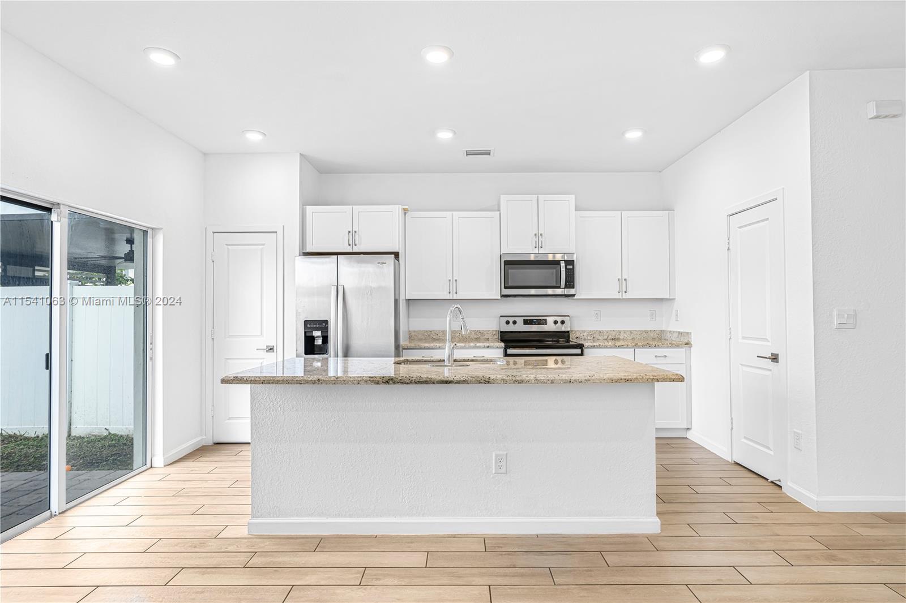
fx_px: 478
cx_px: 453
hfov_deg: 86.9
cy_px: 302
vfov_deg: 64.5
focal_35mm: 19
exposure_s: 1/6
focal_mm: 19
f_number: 8
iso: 400
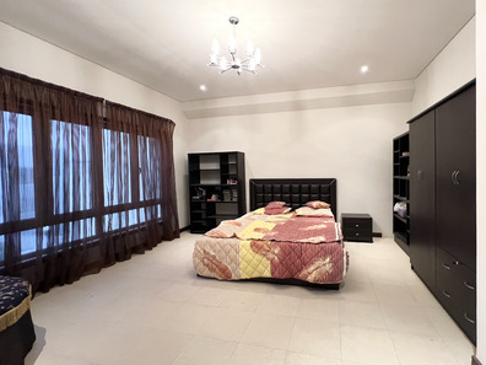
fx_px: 211
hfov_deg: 97.5
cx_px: 279
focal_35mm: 15
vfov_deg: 81.7
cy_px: 175
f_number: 1.8
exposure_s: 1/50
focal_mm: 1.57
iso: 500
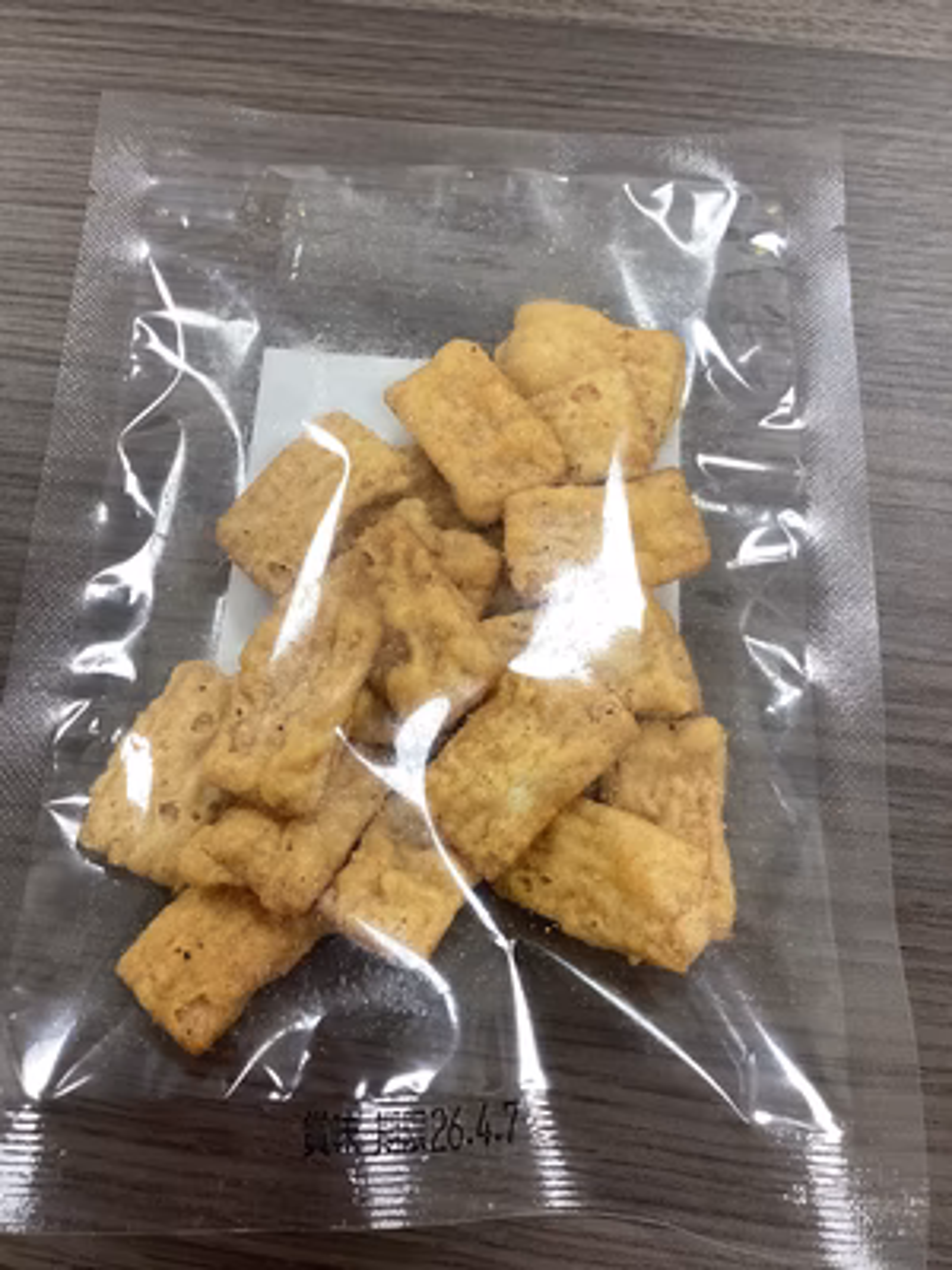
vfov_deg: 58.4
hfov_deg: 45.4
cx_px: 476
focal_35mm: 31
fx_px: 1137
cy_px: 635
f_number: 2.4
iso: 50
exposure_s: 1/60
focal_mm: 3.3
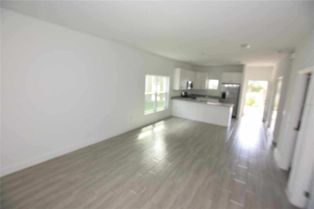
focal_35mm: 16
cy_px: 104
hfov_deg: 95.0
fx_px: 144
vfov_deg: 72.0
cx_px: 157
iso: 800
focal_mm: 11
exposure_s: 1/125
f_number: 5.6
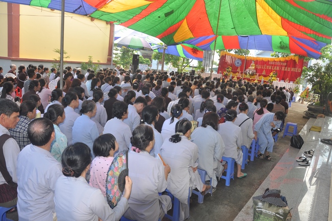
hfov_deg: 67.4
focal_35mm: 27
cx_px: 166
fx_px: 249
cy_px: 110
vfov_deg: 47.8
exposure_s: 1/200
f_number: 5
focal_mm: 18
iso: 400
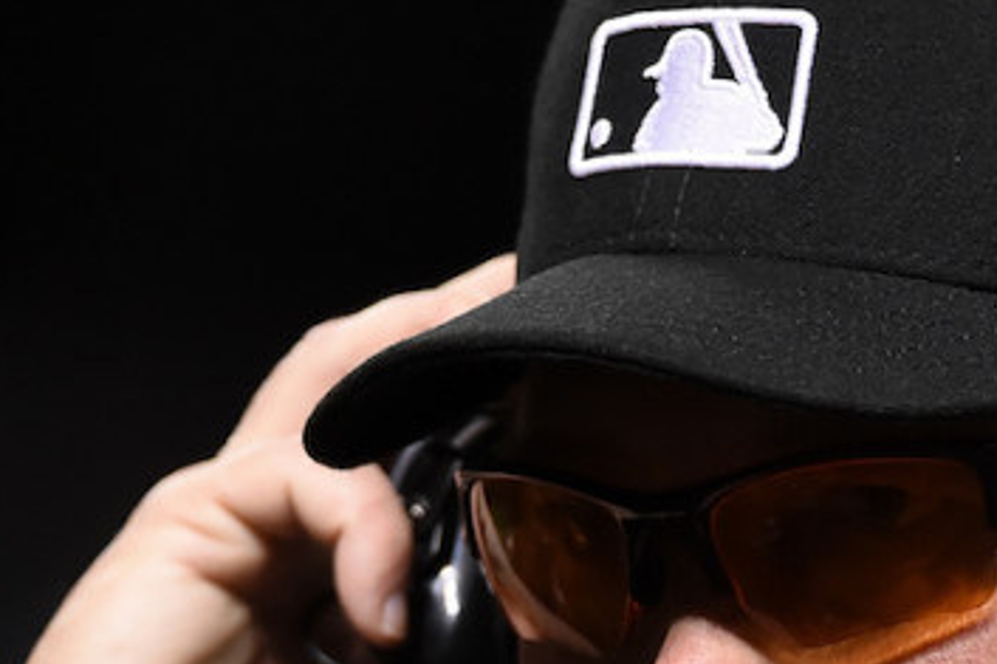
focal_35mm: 1102
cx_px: 932
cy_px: 729
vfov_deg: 1.2
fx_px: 30504
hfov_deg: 1.9
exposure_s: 1/1000
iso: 4000
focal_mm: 380
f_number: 4
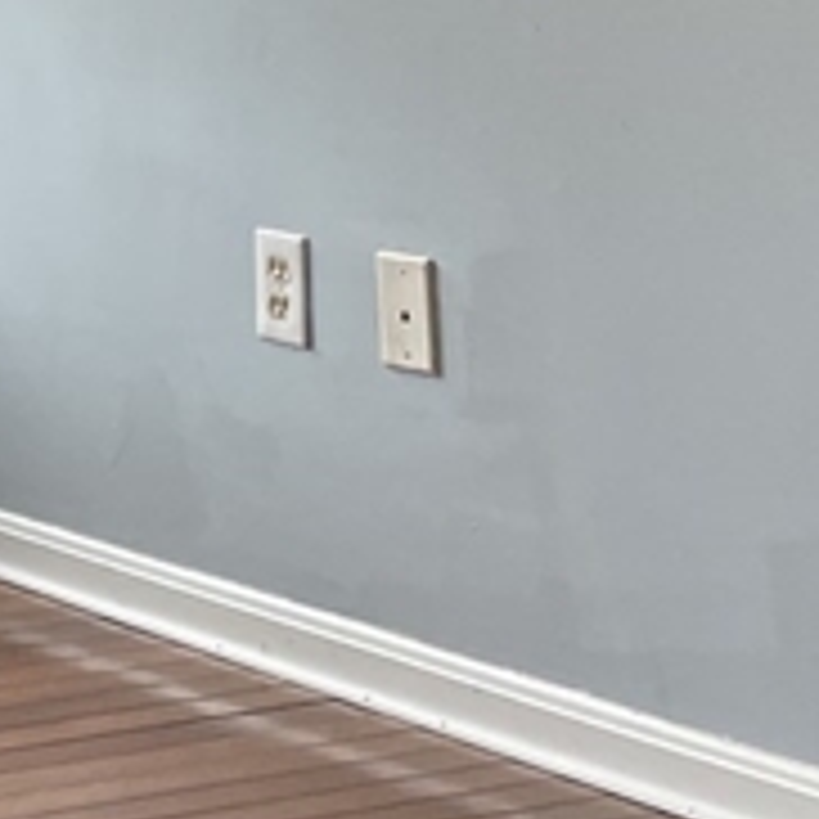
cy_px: -256
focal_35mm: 129
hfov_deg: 11.5
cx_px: -1035
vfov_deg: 13.1
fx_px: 3453
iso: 64
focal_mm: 4.2
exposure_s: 1/120
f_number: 1.6
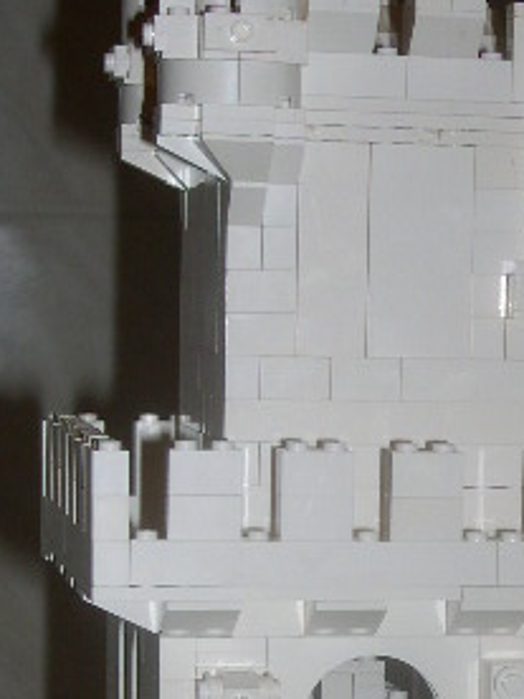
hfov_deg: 10.2
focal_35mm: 144
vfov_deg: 13.6
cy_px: 577
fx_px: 2906
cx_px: 514
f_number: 3.5
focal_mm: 13.2
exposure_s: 1/60
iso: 100
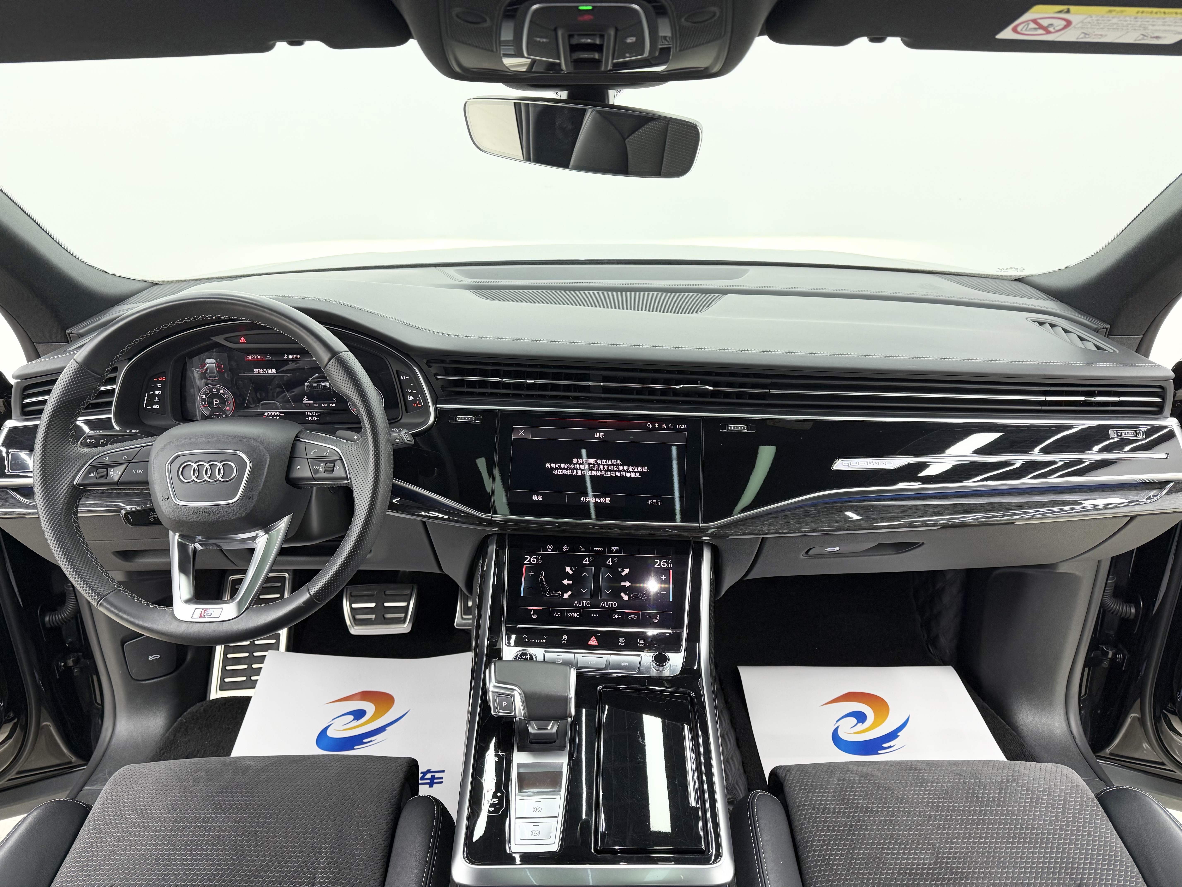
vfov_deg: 56.8
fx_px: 820
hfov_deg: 71.6
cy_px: 444
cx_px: 591
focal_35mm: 24
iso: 100
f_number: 1.78
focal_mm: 6.76
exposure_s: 1/100
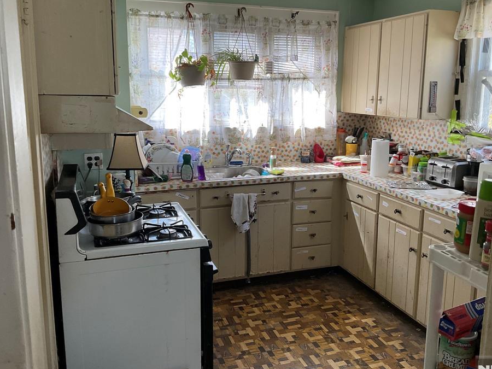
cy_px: 172
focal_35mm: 33
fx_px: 469
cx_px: 251
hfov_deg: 55.3
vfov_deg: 42.9
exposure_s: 1/60
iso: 50
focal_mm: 3
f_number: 1.8
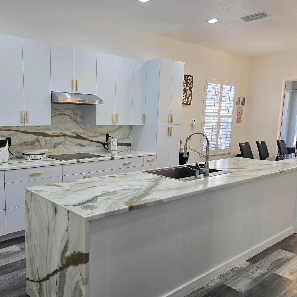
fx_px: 282
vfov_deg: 55.6
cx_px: 91
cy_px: 156
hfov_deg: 54.1
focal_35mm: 29
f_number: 1.7
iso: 125
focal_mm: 6.3
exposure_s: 1/120
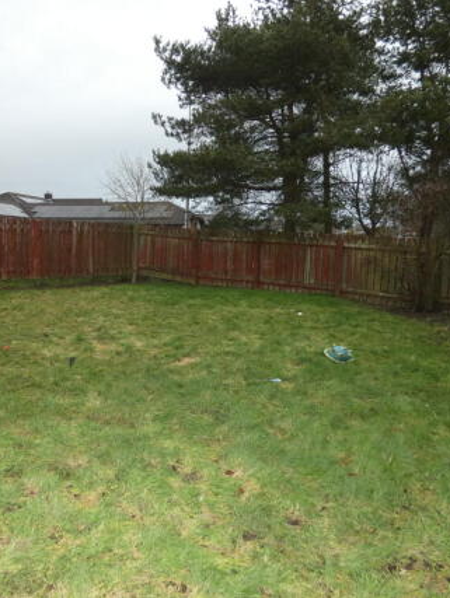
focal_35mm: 30
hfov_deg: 46.1
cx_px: 149
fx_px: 519
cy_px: 293
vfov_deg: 59.9
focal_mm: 3.9
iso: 160
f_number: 2.9
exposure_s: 1/60
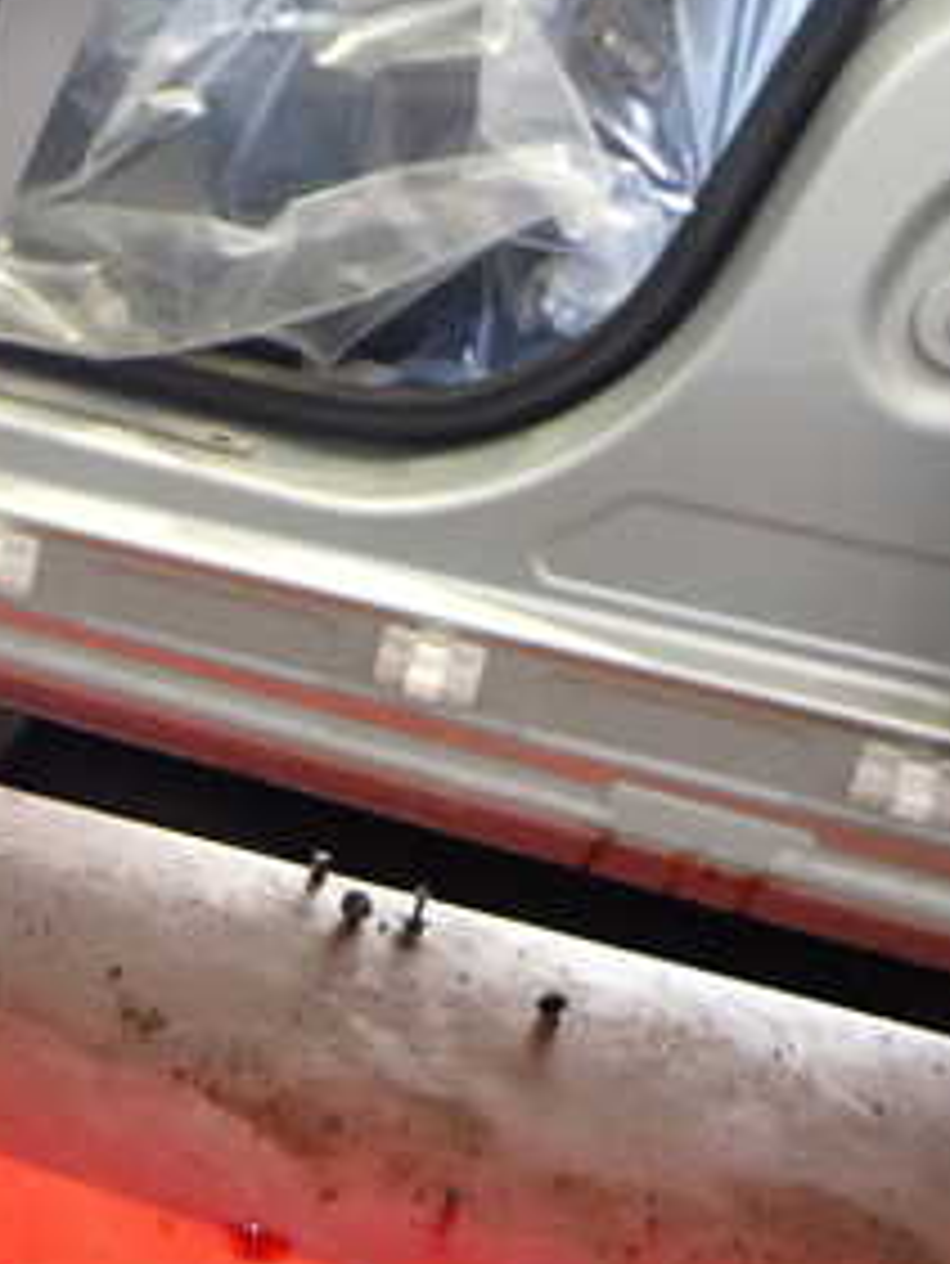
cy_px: 832
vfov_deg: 30.1
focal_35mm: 64
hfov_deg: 21.5
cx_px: -149
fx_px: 2340
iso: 200
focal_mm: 5.4
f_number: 2.3
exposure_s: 1/30
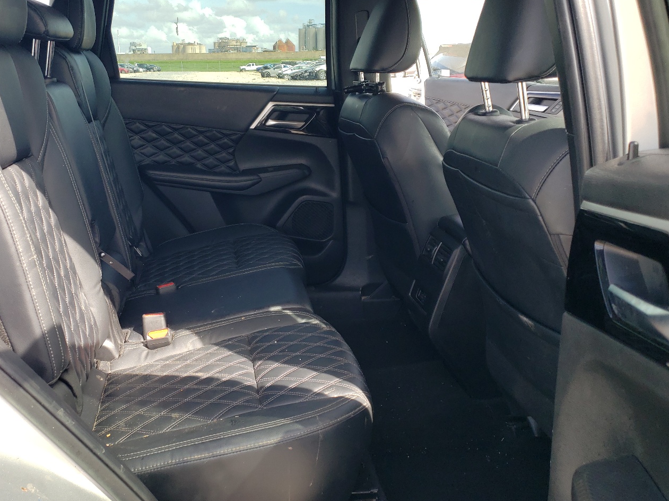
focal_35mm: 33
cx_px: 284
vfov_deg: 42.8
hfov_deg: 55.1
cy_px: 213
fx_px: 638
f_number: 1.5
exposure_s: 1/357
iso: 50
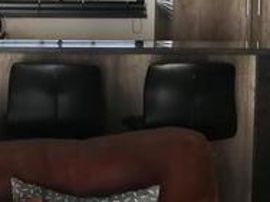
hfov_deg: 16.6
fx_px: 897
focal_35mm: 115
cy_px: 62
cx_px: -27
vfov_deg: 12.9
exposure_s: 1/33.3
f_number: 1.8
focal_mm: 3.95
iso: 250
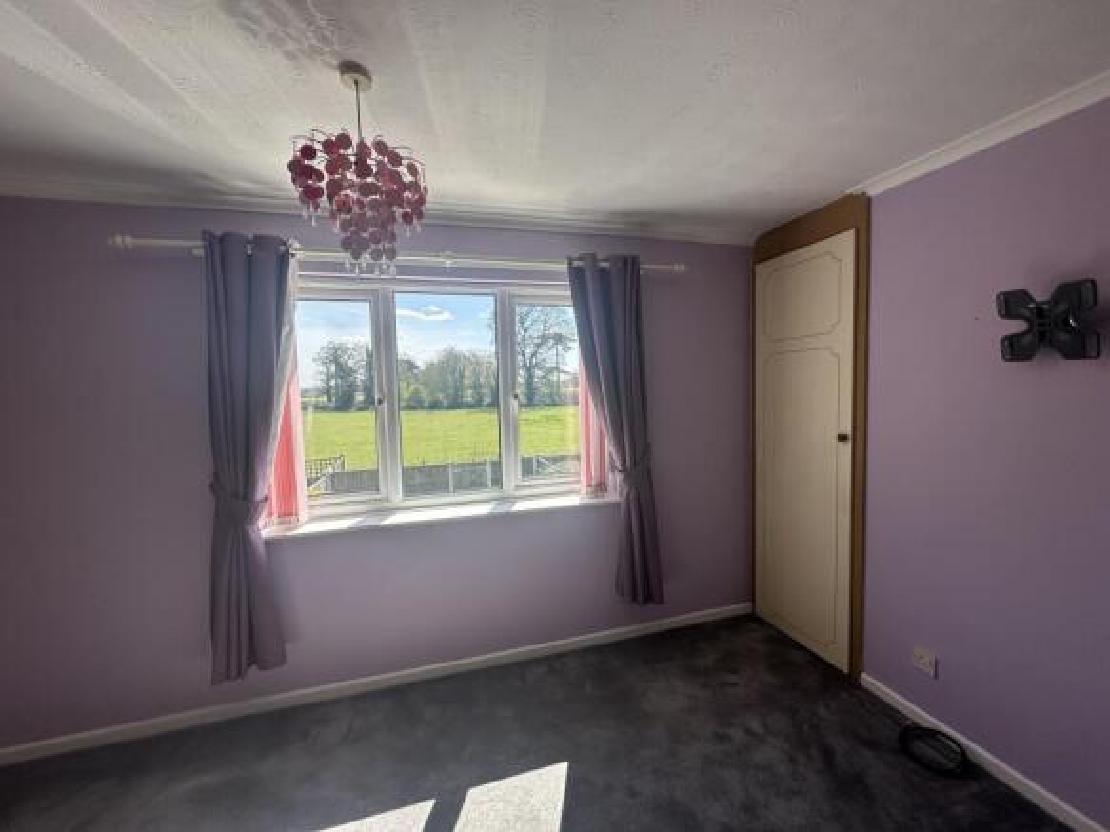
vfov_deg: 85.7
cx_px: 555
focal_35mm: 14
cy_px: 416
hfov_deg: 102.1
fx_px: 449
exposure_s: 1/498
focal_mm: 2.22
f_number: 2.2
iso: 40
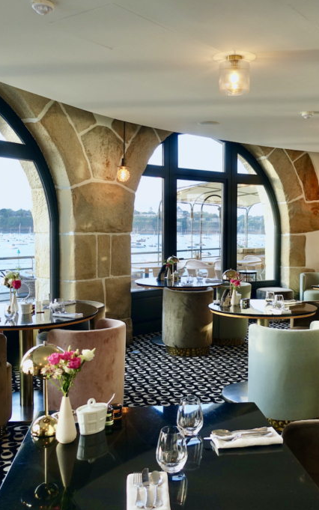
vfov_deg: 52.7
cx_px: 191
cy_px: 254
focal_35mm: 37
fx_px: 514
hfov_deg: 34.3
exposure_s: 1/80
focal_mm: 8.8
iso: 125
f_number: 2.8
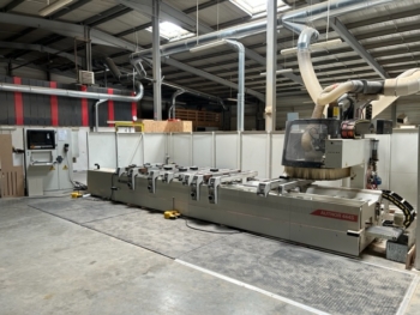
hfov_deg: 67.3
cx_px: 210
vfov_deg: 53.1
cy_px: 158
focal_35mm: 26
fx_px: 316
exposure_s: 1/121
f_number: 1.5
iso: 125
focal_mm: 5.7
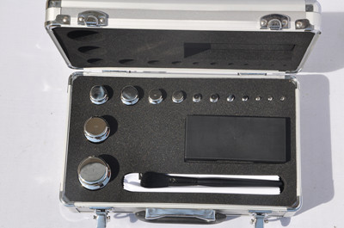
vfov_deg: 17.4
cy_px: 114
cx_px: 172
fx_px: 744
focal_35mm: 78
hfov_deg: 26.0
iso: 200
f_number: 14
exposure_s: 1/160
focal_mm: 52
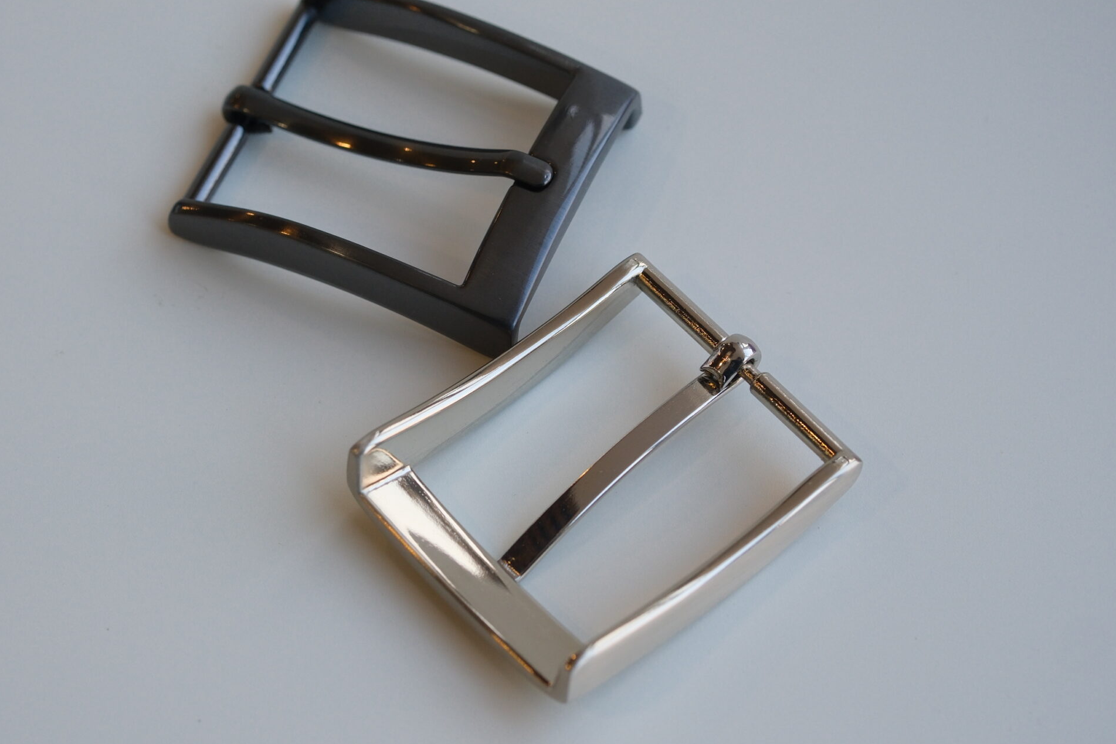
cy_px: 282
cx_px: 503
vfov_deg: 12.1
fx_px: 3503
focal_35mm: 113
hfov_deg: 18.1
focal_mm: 56
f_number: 4
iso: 500
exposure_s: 1/100
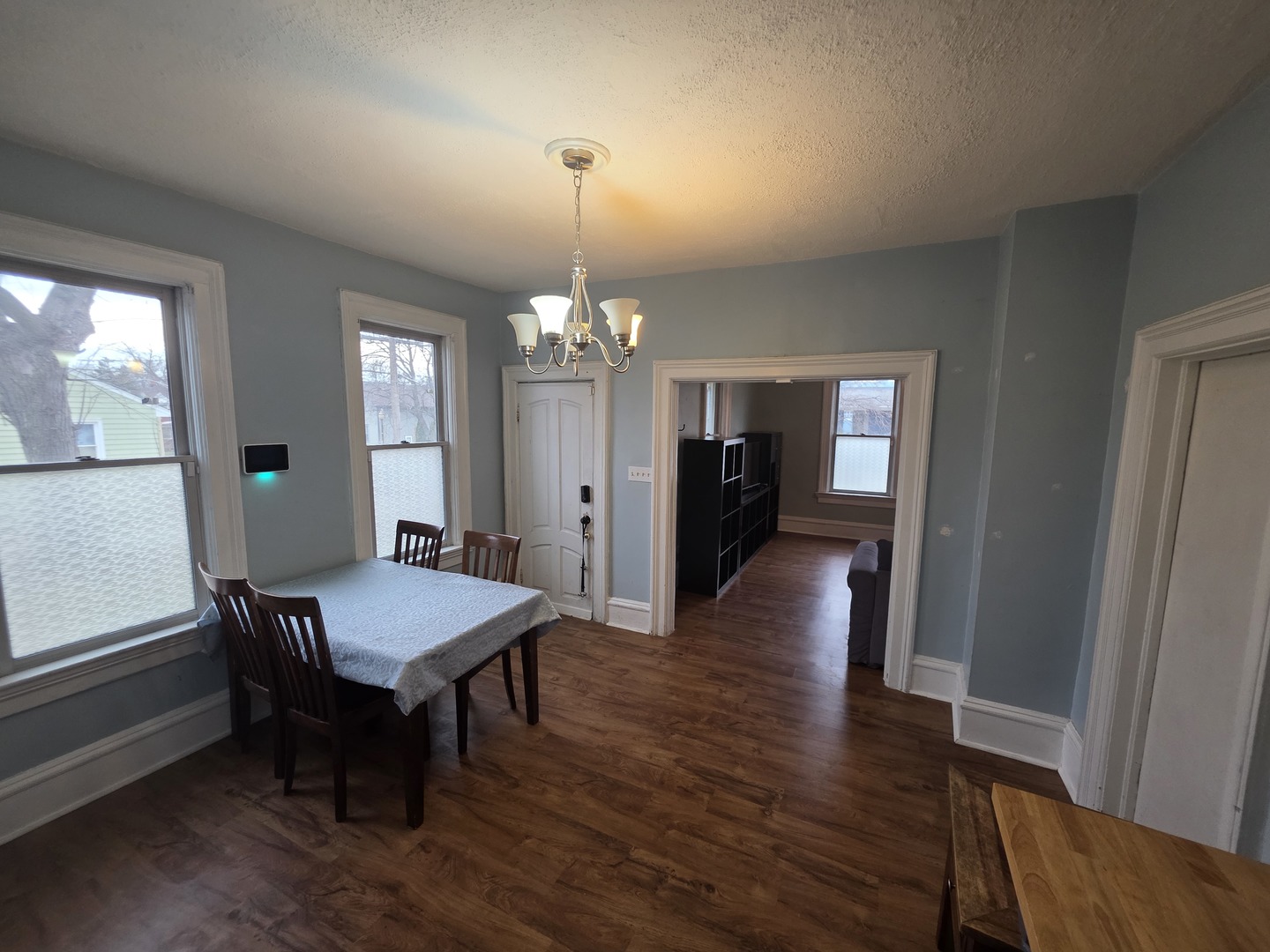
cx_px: 635
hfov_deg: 106.2
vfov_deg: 89.9
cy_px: 476
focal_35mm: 13
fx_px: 477
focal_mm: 2.2
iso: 160
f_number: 1.9
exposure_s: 1/60
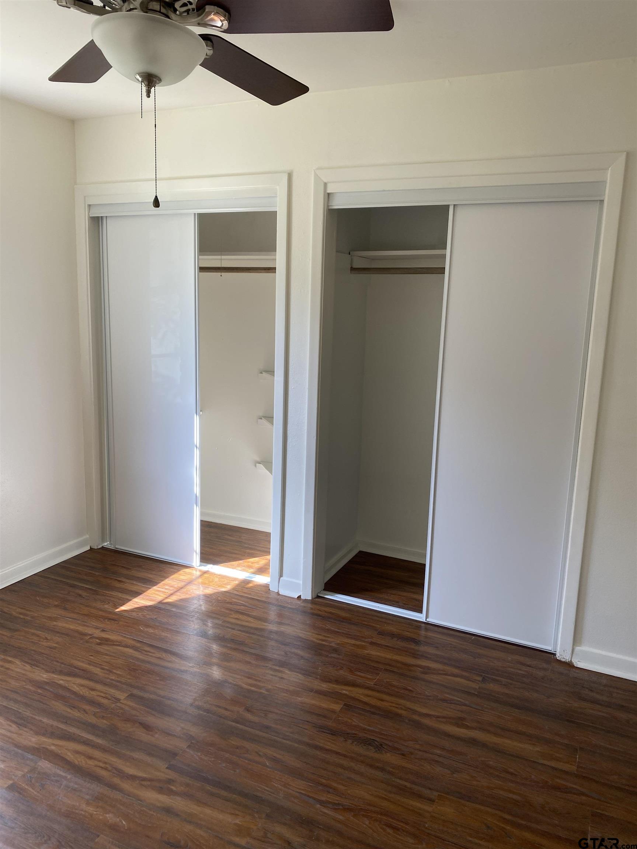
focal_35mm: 26
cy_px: 424
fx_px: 638
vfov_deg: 67.3
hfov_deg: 53.1
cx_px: 318
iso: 40
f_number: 1.8
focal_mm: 4.25
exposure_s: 1/122
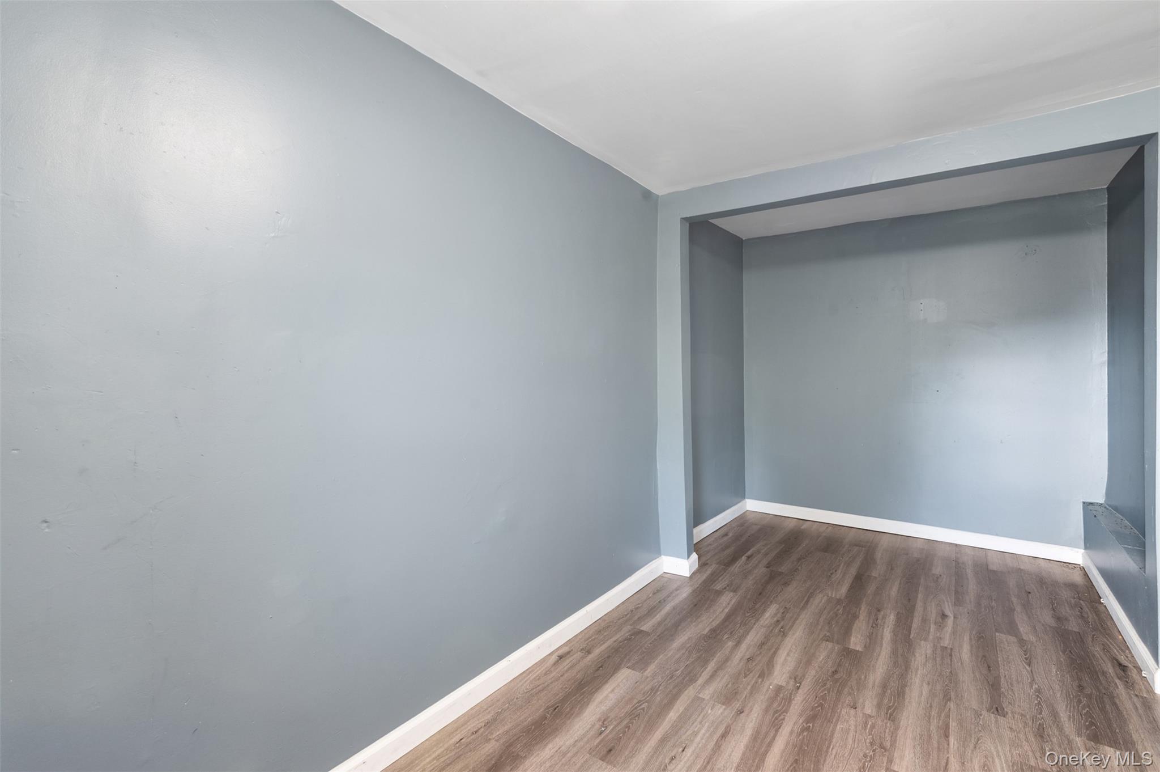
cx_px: 580
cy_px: 386
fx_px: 515
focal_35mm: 16
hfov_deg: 96.8
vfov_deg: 73.7
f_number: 8
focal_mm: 16
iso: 320
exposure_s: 1.3
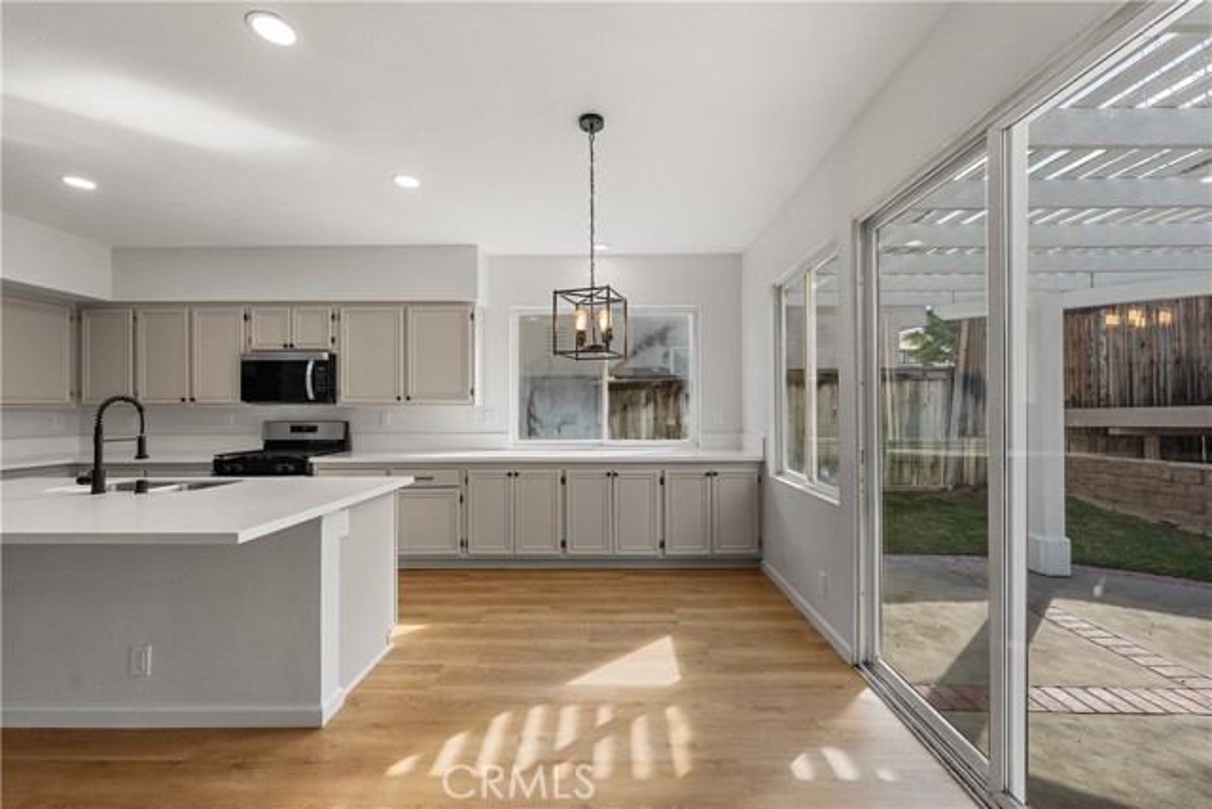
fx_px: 471
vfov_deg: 81.2
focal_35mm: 14
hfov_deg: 104.2
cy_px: 404
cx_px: 606
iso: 320
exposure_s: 1/80
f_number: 7.1
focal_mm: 14
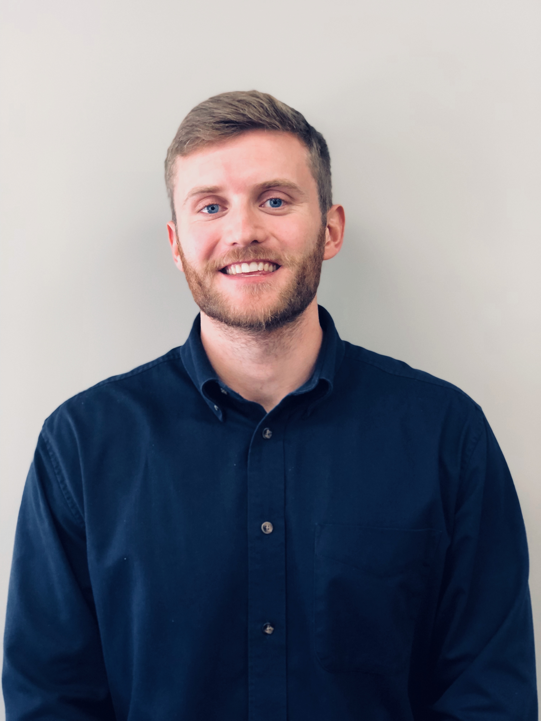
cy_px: 360
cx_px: 270
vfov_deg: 33.8
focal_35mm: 57
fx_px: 1188
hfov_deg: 25.7
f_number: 2.8
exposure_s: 1/60
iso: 160
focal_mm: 6.6
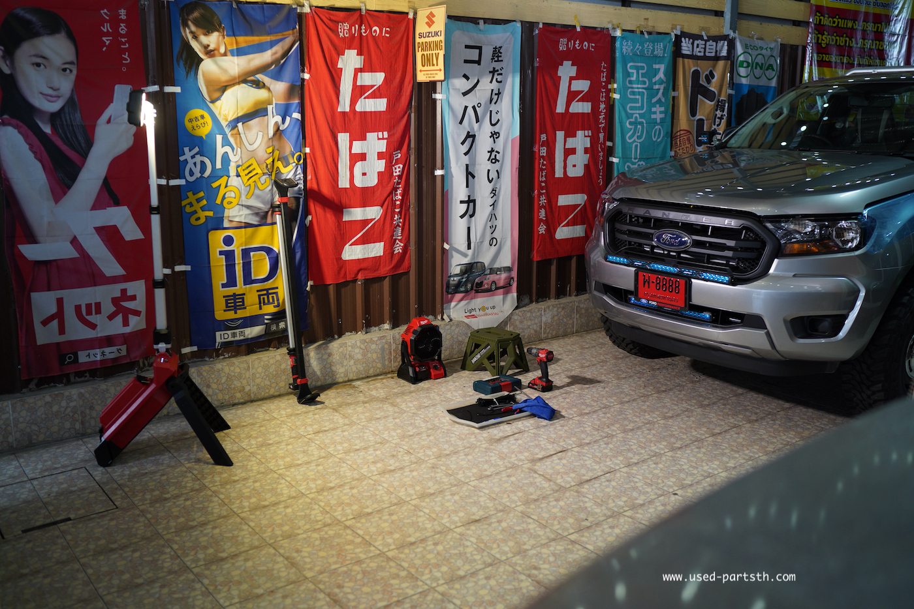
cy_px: 304
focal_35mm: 35
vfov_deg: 37.9
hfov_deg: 54.4
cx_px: 457
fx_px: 889
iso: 160
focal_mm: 35
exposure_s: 1/40
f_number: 2
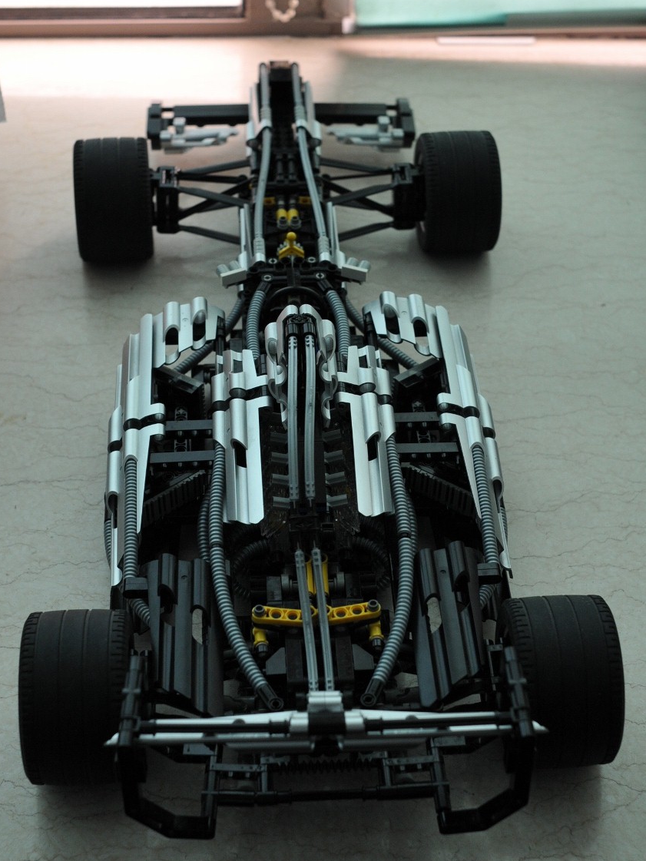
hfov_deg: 25.4
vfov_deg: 33.5
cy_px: 399
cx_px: 323
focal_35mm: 58
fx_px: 1432
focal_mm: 35
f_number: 4.5
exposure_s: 1/30
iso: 720
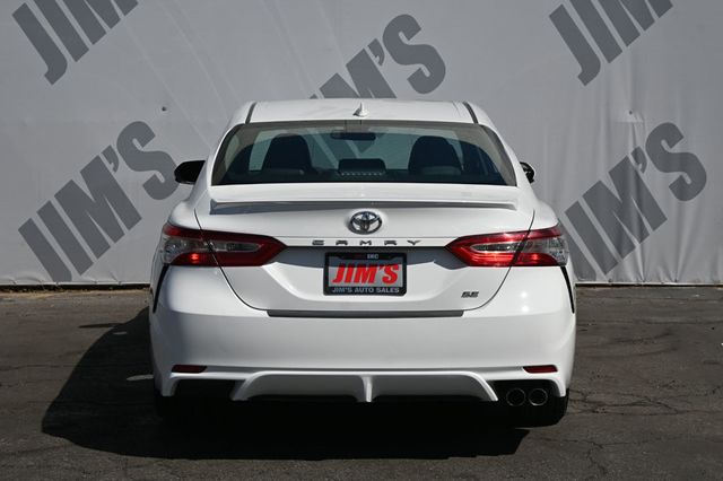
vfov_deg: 19.7
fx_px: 1385
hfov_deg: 29.3
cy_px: 240
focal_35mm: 69
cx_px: 362
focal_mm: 46
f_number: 8
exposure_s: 1/500
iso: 100
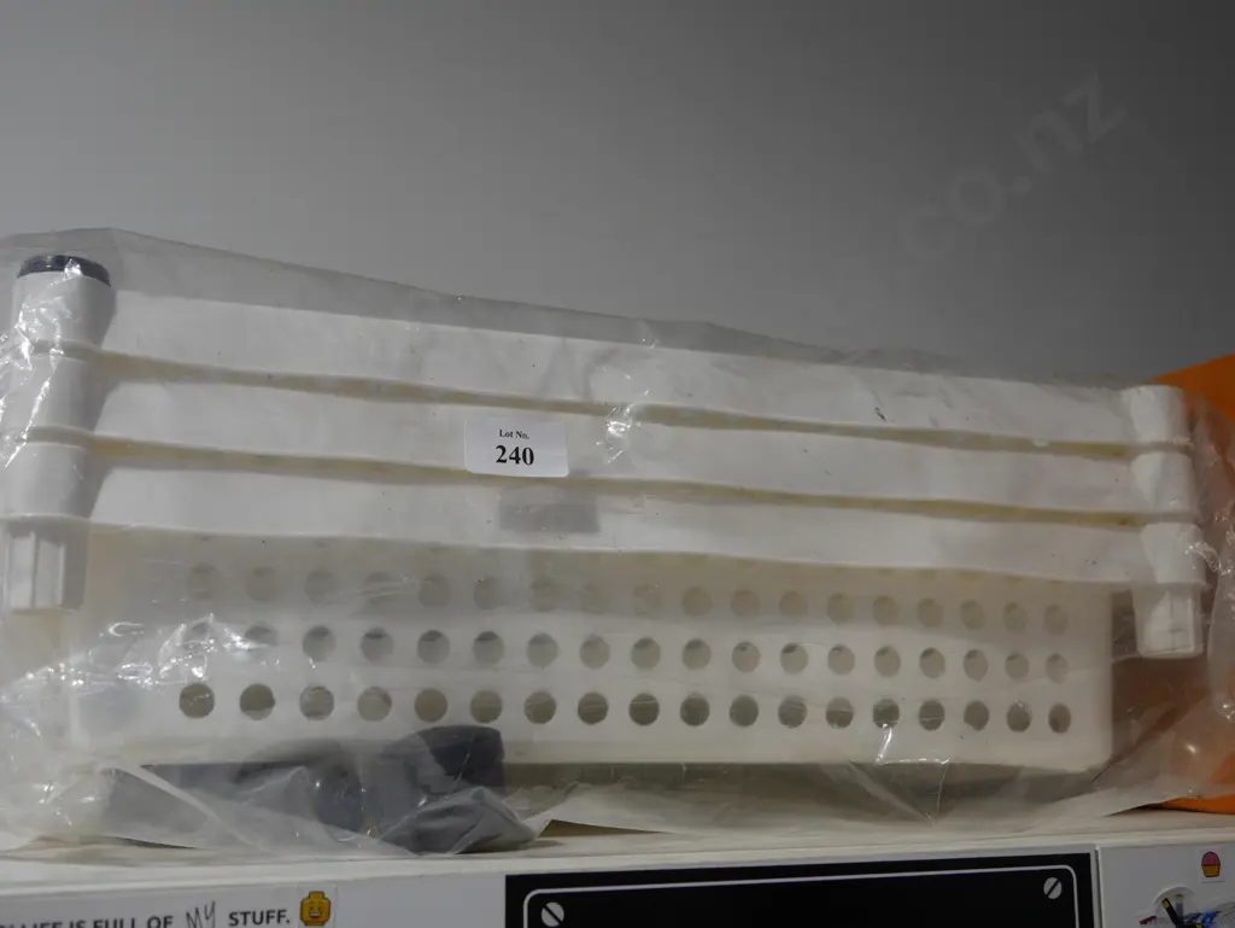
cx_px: 618
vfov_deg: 32.9
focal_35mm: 44
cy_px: 464
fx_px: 1571
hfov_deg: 42.9
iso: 200
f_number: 4.7
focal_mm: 22
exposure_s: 1/100
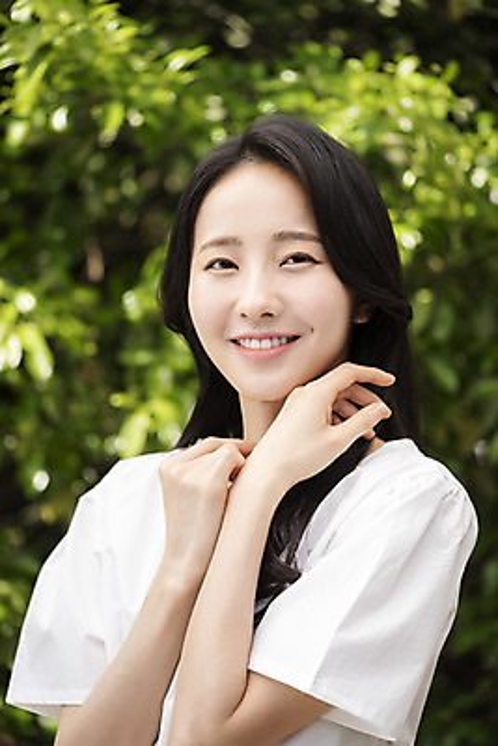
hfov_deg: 13.1
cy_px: 373
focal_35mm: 105
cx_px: 249
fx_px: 2177
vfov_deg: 19.4
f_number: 4
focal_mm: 105
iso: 100
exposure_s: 1/400
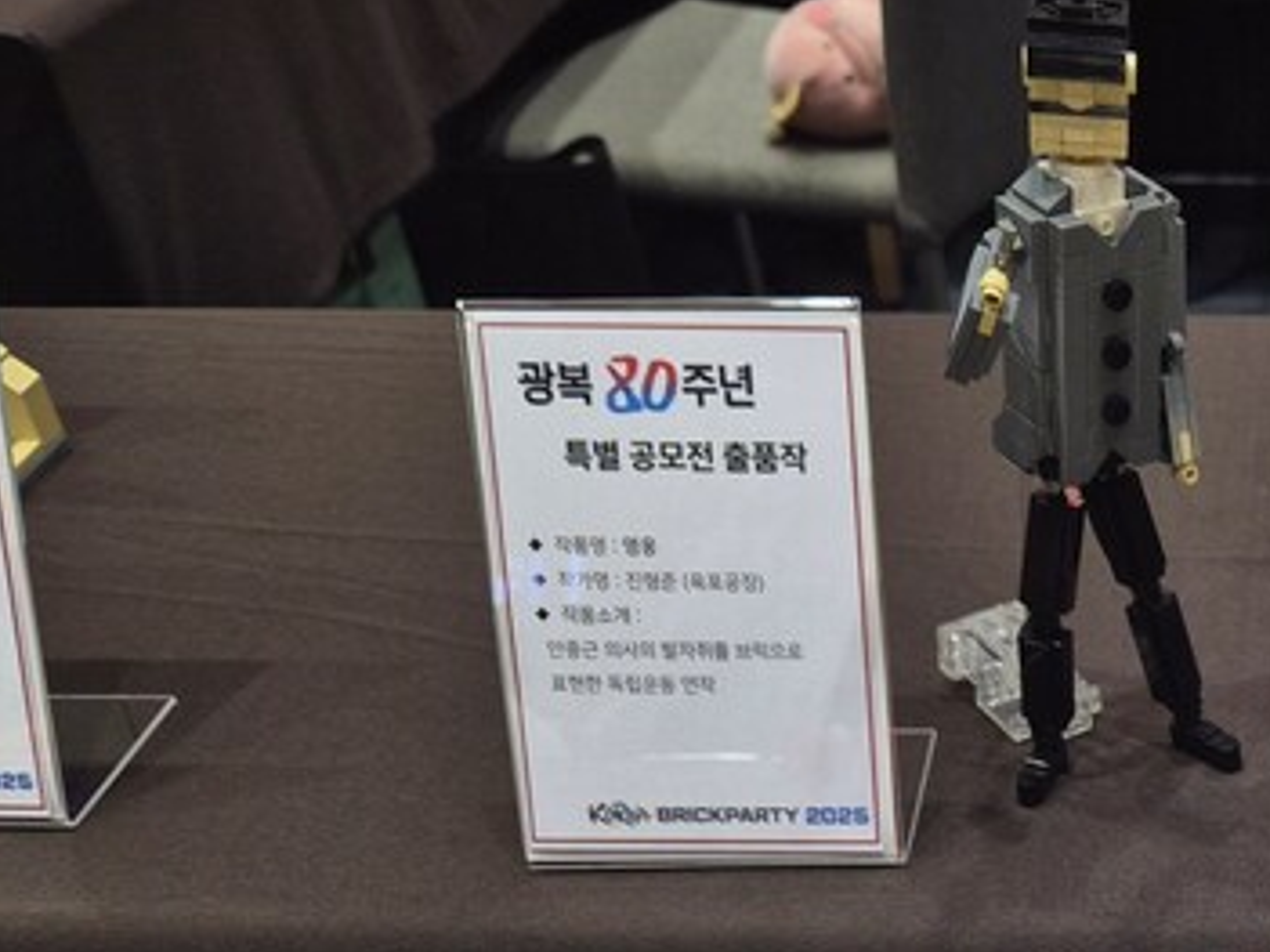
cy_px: 1095
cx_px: 1386
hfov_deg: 29.6
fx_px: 2164
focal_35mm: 59
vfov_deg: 23.1
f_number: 1.8
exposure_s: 1/50
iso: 40
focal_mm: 5.4
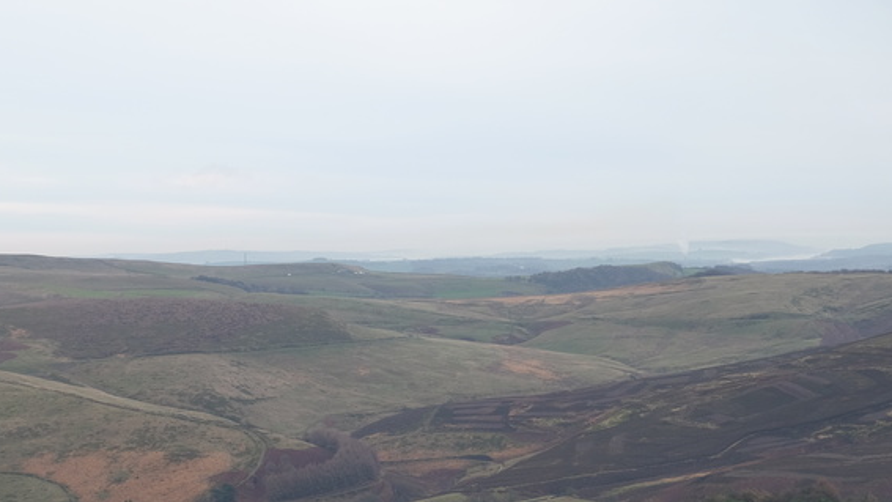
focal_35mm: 98
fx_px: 2318
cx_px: 338
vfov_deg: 12.3
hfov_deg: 21.7
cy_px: 414
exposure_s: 1/90
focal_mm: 44.4
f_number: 4
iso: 200
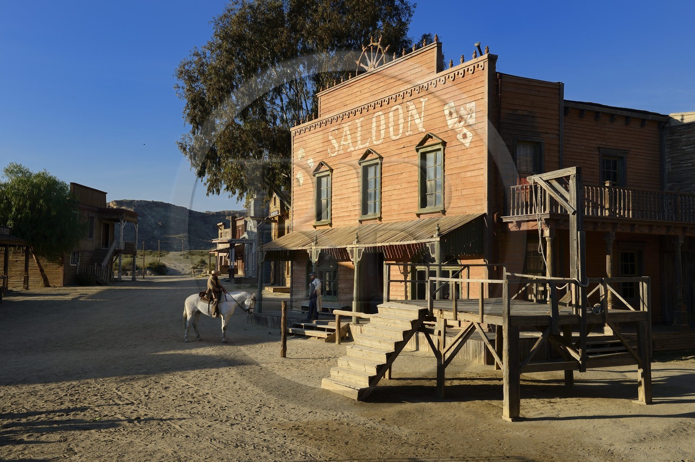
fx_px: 772
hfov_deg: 48.5
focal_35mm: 40
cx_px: 348
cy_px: 231
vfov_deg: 33.3
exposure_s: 1/320
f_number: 10
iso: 200
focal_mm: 40
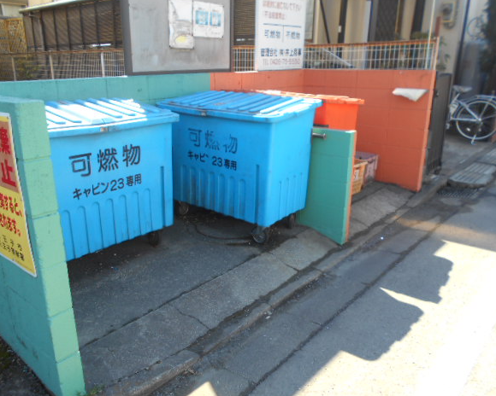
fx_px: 411
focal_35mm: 28
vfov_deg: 51.5
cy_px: 200
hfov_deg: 62.1
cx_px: 231
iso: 80
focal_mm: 4.6
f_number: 3.2
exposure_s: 1/160
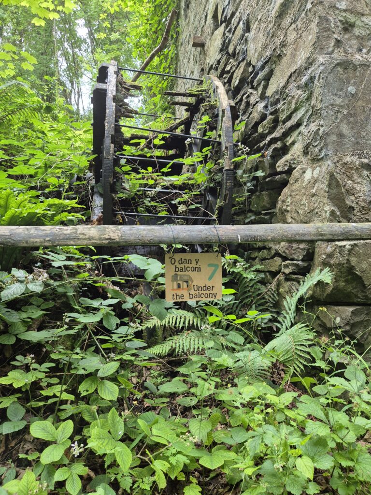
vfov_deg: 73.9
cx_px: 186
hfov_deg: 58.9
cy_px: 248
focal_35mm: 23
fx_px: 329
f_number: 1.8
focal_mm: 5.4
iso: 200
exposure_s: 1/180
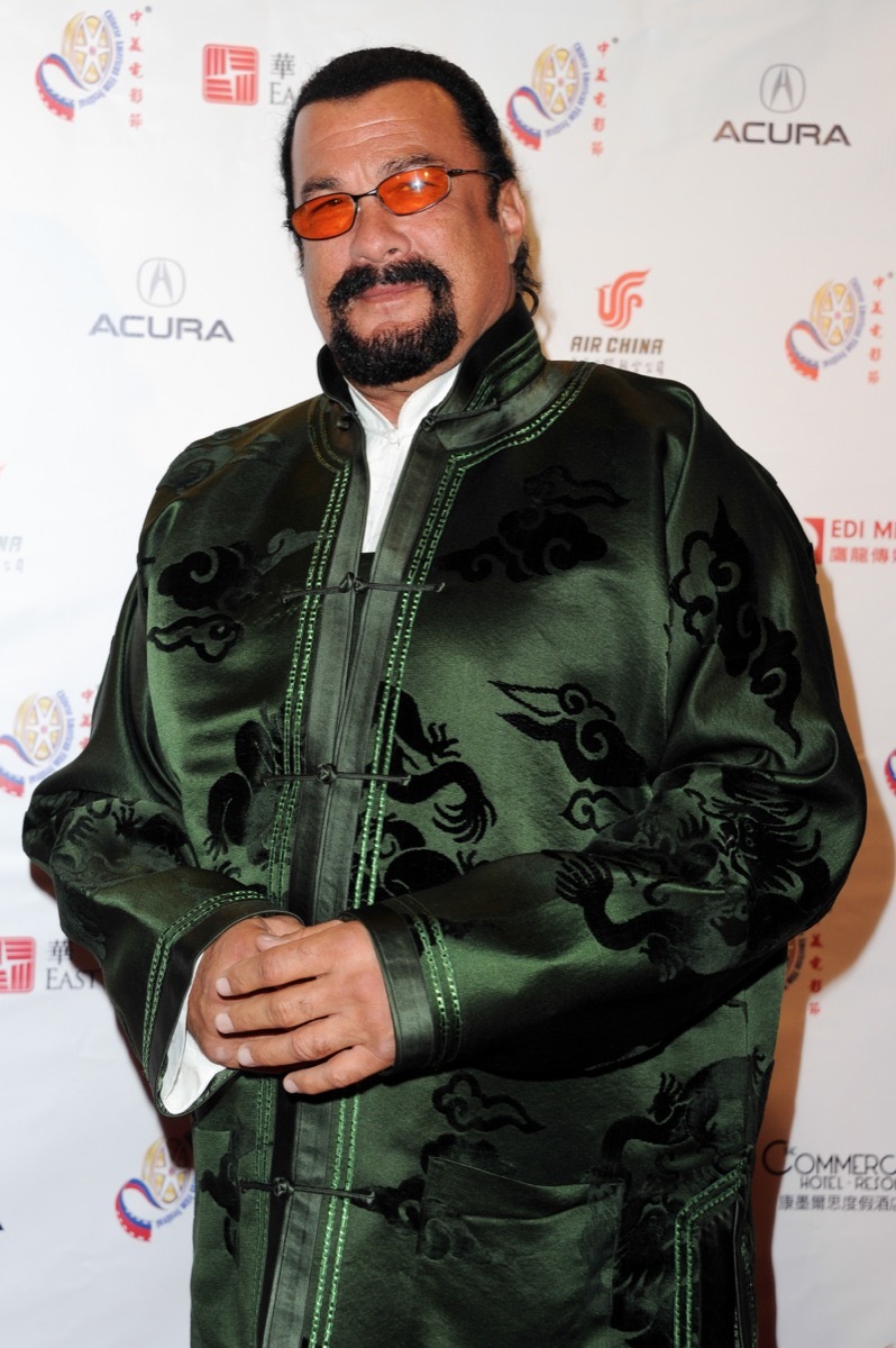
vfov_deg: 29.7
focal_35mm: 68
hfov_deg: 20.0
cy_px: 674
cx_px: 448
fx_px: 2543
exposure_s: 1/200
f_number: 6.3
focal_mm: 68
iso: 800
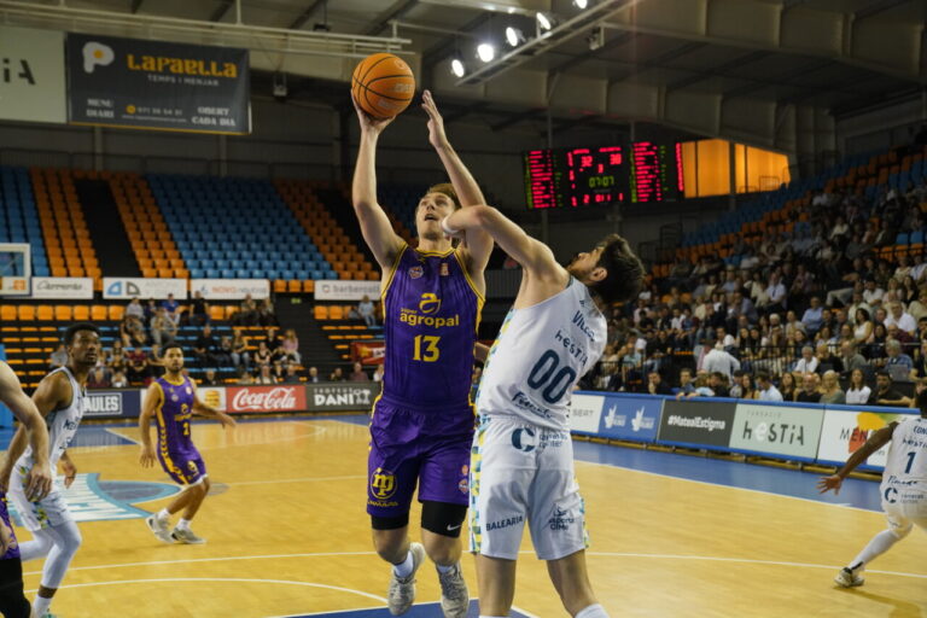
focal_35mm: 51
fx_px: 1313
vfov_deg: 26.5
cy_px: 309
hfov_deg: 38.9
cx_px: 464
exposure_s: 1/800
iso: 3200
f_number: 3.5
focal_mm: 51
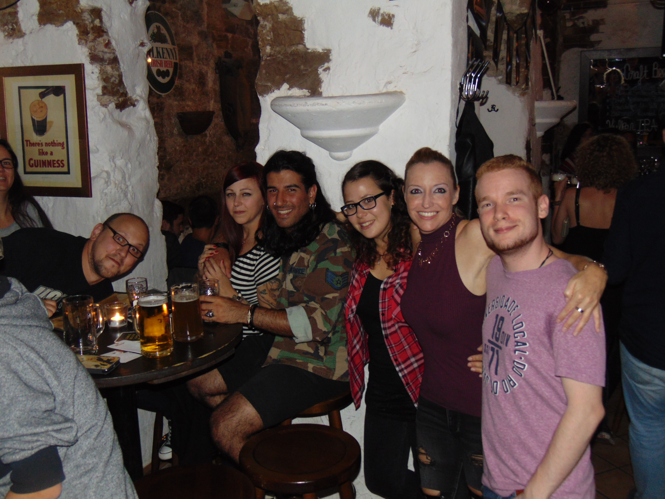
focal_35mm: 35
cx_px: 332
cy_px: 250
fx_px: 672
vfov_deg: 40.7
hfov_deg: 52.6
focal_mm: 6.3
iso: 200
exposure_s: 1/8
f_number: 3.2
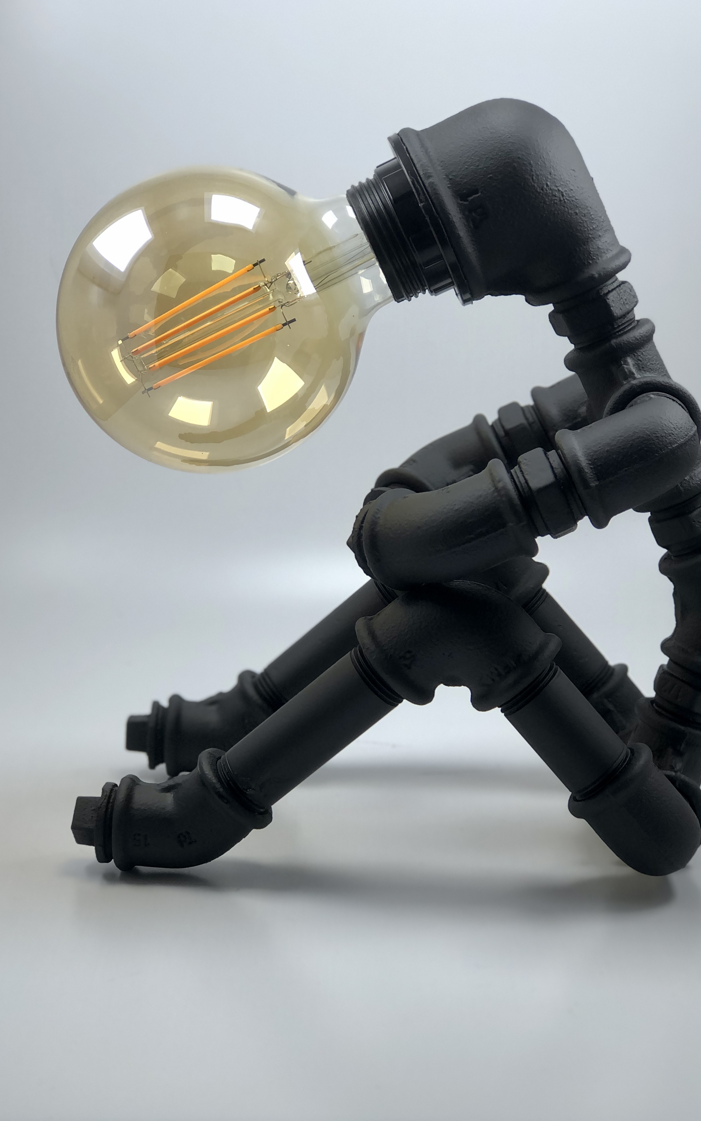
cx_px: 398
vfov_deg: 33.5
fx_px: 1864
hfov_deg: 21.3
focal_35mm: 61
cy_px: 565
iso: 20
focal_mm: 6.6
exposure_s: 1/100
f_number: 2.8
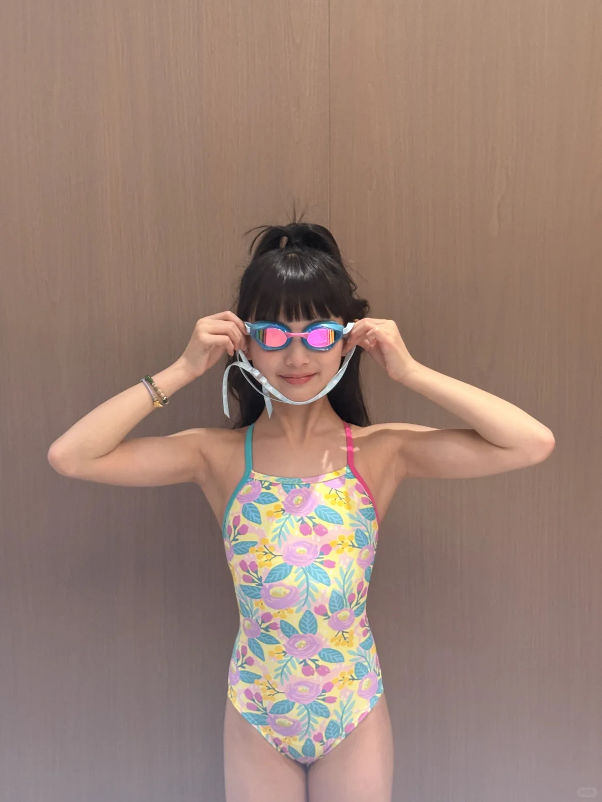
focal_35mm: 48
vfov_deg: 39.7
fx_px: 1113
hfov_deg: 30.3
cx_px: 301
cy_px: 401
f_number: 1.78
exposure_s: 1/60
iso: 250
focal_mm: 6.76
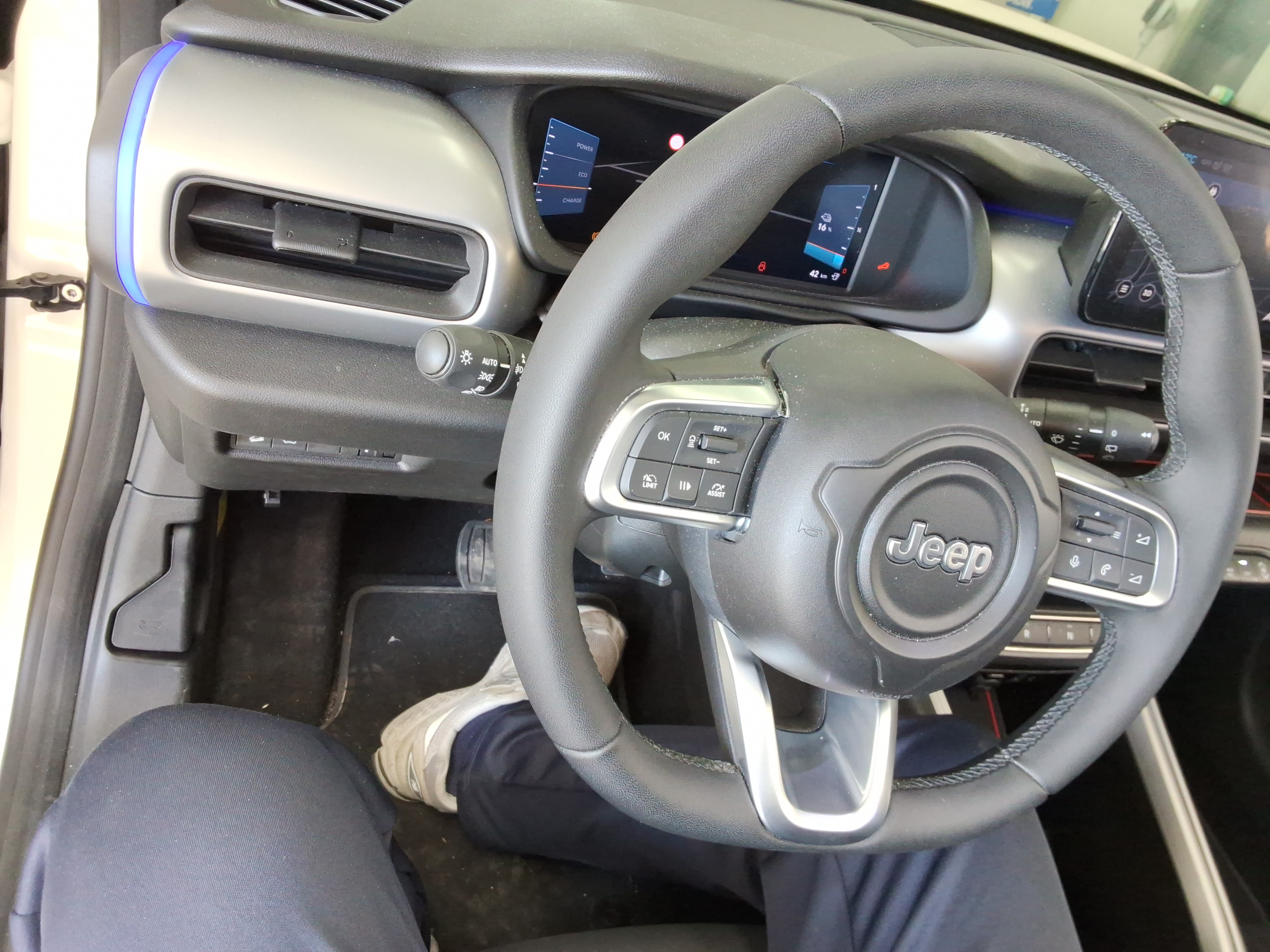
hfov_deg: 63.4
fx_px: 1027
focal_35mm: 28
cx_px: 635
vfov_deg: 49.7
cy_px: 476
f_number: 1.9
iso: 81
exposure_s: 1/40
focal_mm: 2.91
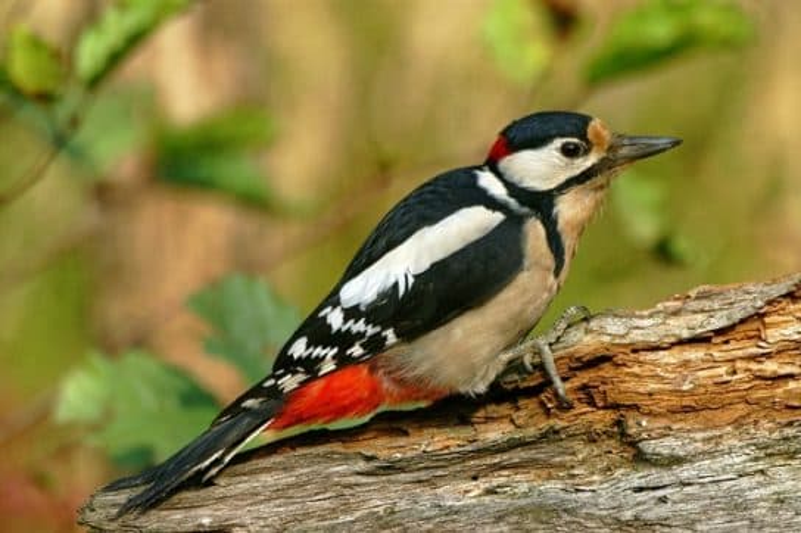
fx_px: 13341
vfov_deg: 2.3
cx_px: 400
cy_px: 266
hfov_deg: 3.4
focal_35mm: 600
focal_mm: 400
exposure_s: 1/500
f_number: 7.1
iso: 100
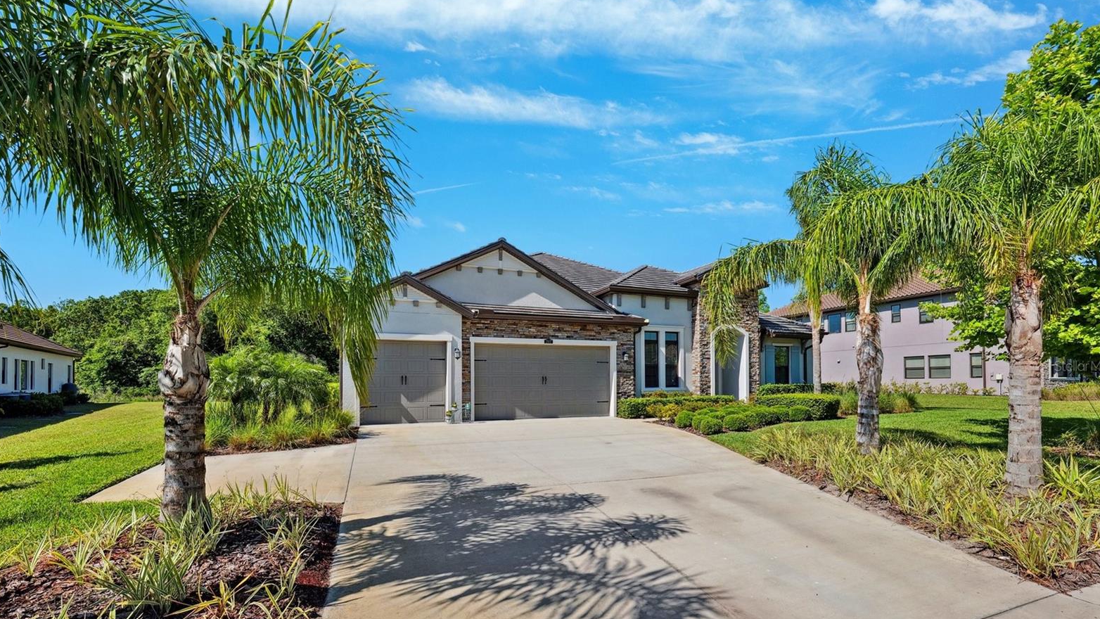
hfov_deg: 103.0
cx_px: 554
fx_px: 438
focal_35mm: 15
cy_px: 366
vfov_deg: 69.9
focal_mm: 14
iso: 400
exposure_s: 1/640
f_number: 8
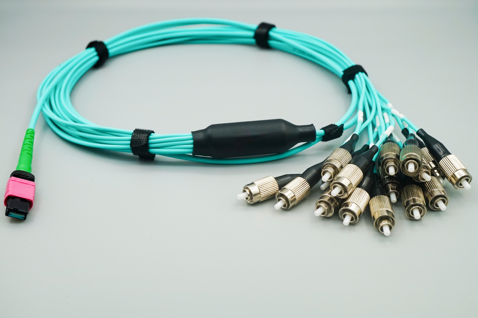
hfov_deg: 43.6
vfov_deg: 29.8
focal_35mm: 45
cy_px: 159
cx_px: 239
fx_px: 597
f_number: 7.1
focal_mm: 30
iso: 500
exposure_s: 1/640
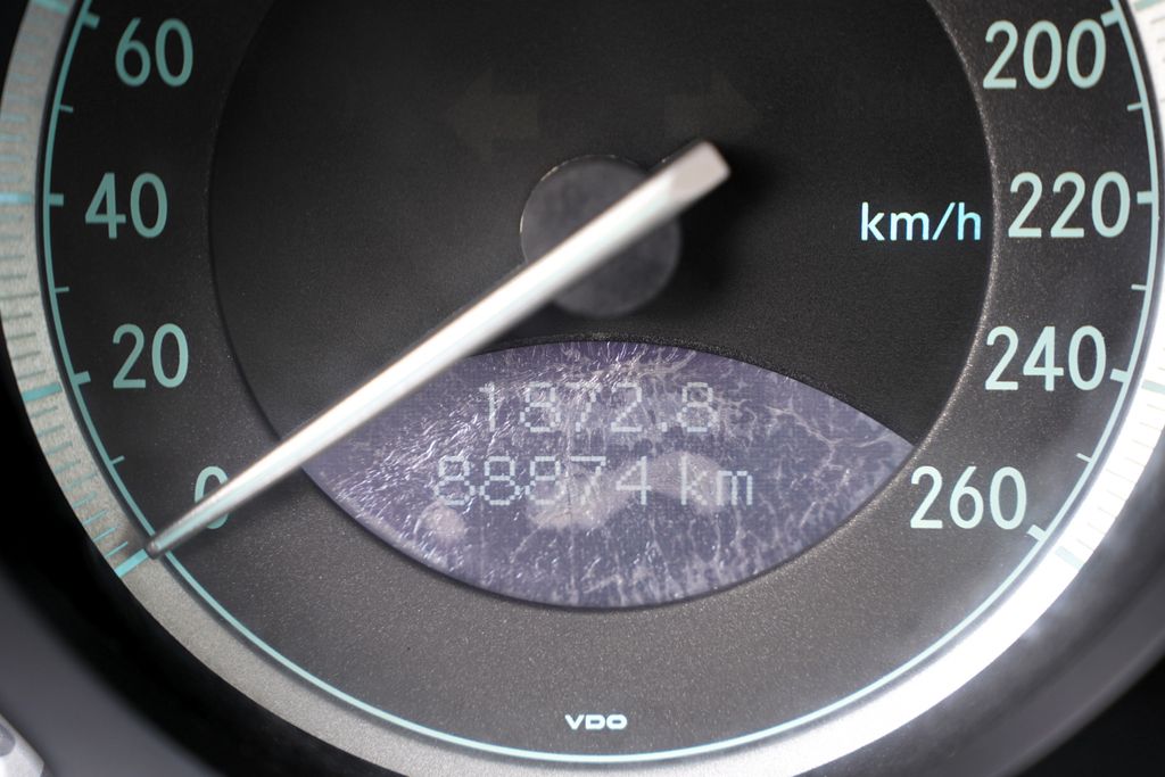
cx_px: 582
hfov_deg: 28.8
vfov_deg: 19.5
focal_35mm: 70
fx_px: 2265
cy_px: 388
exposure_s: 1/80
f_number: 4
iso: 800
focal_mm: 70
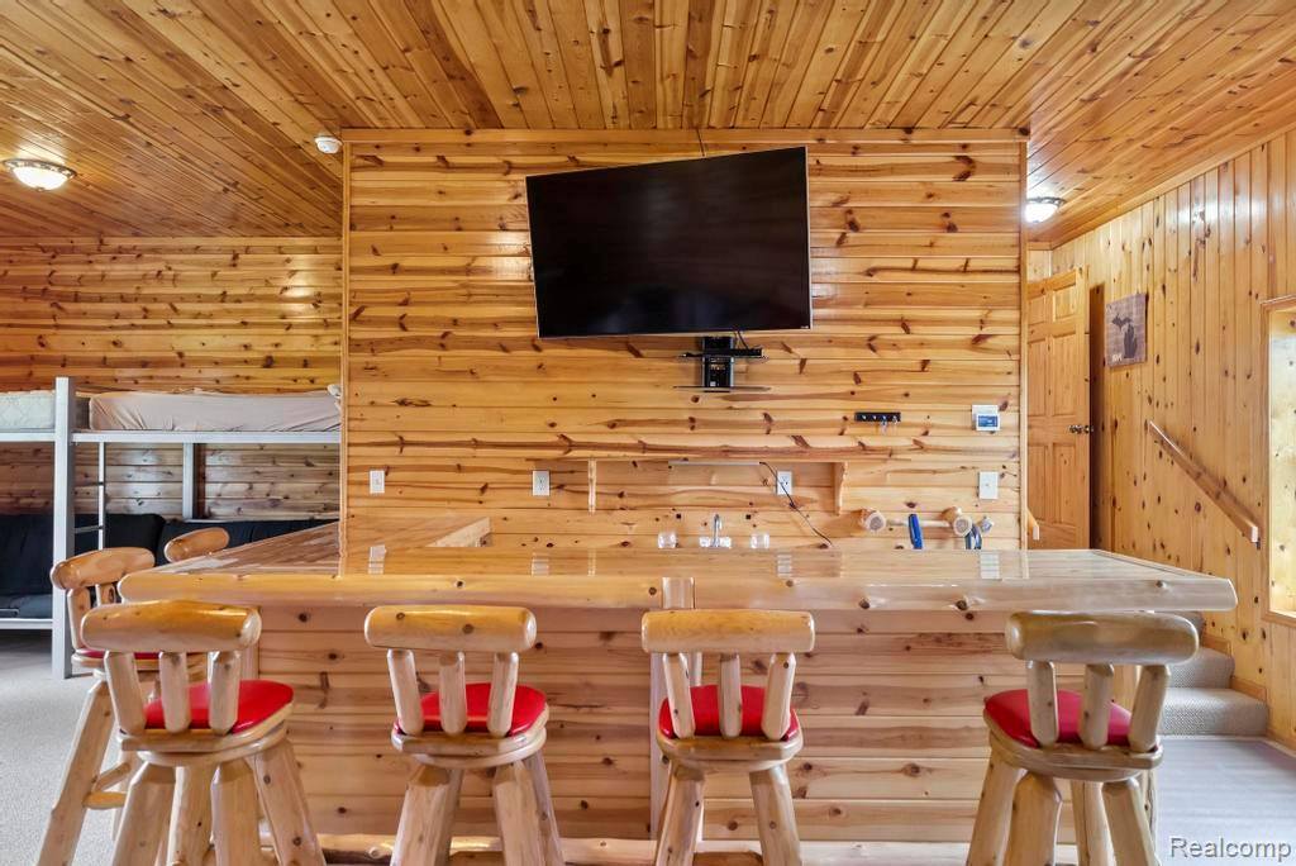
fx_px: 828
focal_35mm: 23
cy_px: 433
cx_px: 648
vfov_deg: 55.2
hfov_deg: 76.1
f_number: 3.5
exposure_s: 1/60
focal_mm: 23
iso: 320
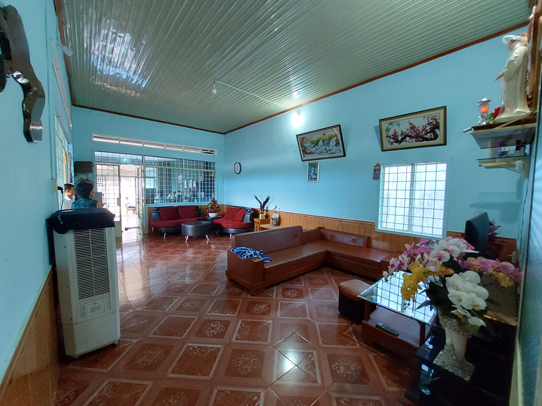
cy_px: 203
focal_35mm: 13
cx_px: 271
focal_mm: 1.74
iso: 250
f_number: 2.2
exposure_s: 1/50
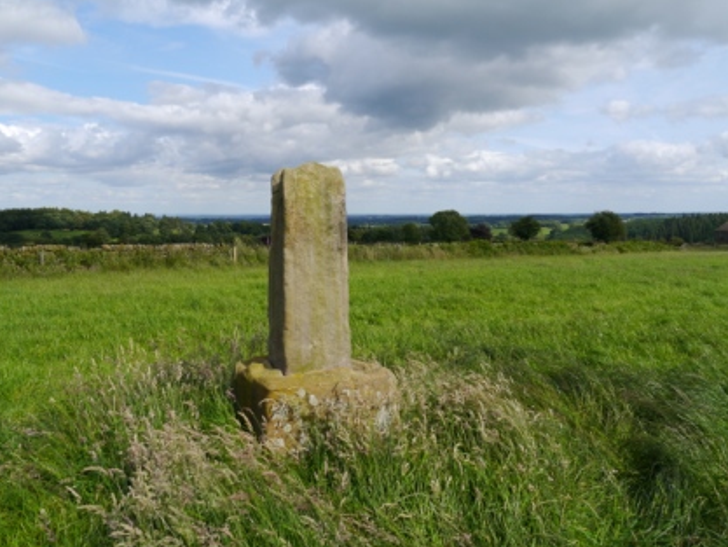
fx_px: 610
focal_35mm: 29
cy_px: 276
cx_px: 363
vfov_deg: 48.2
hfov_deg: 61.6
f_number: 7.1
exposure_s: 1/500
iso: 160
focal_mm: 14
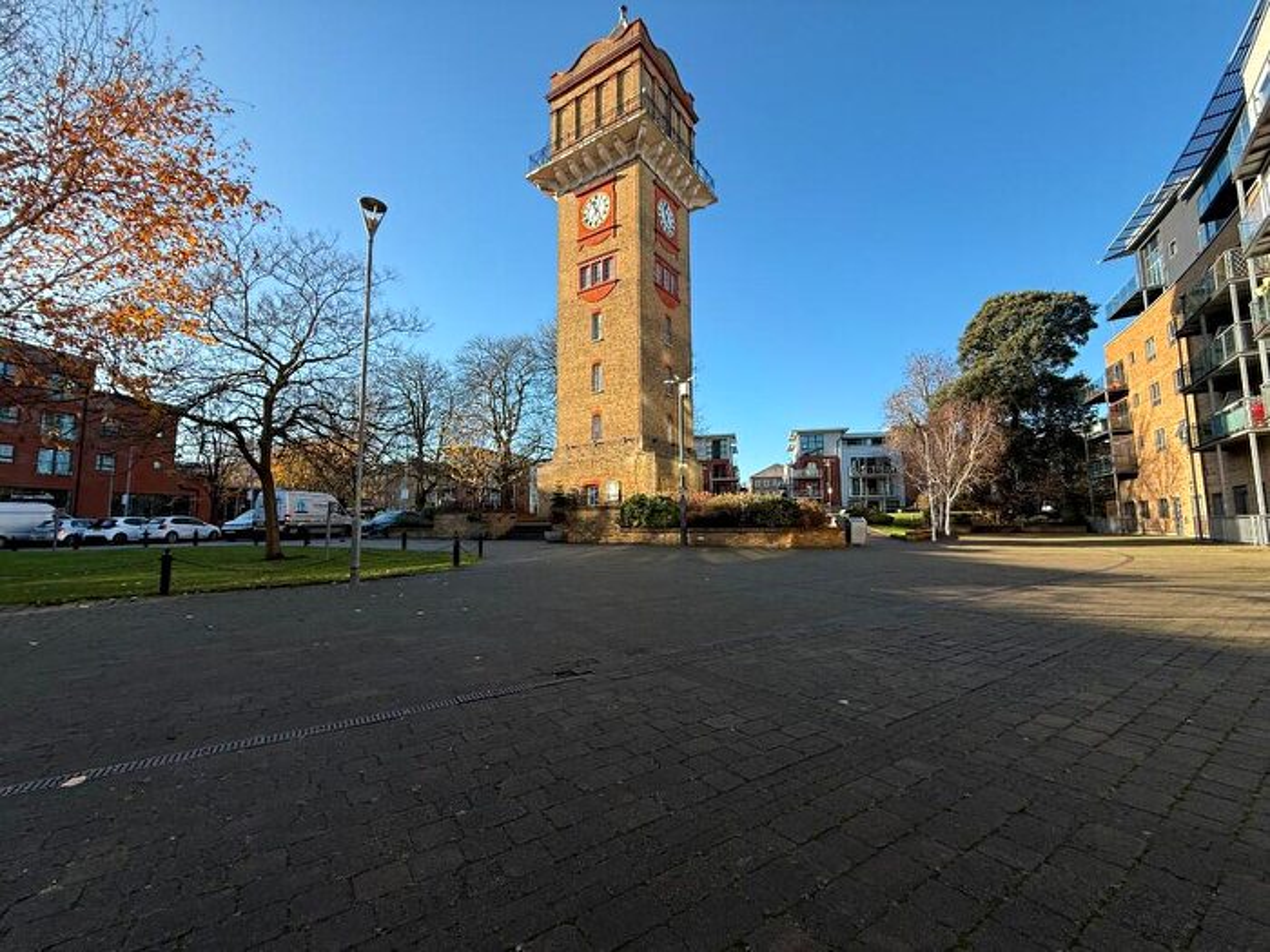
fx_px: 514
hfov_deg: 102.1
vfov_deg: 85.7
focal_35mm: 14
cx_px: 635
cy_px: 476
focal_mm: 2.22
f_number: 2.2
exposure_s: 1/709
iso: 50
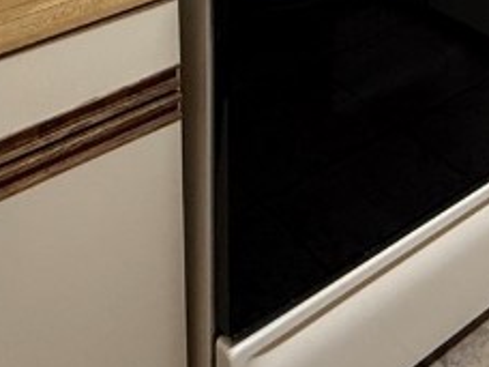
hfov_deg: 29.9
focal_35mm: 63
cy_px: -343
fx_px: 890
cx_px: 397
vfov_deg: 17.5
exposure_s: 1/103
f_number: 2.2
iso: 320
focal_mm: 2.22
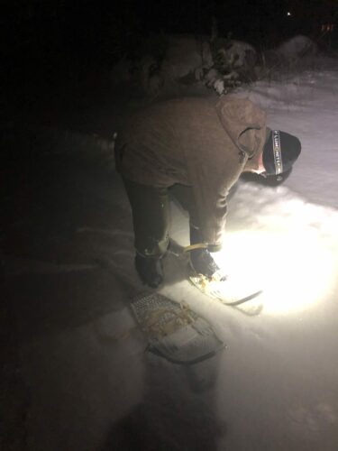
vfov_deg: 63.4
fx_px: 365
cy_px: 226
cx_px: 169
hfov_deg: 49.7
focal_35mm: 28
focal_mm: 3.99
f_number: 1.8
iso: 80
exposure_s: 1/5
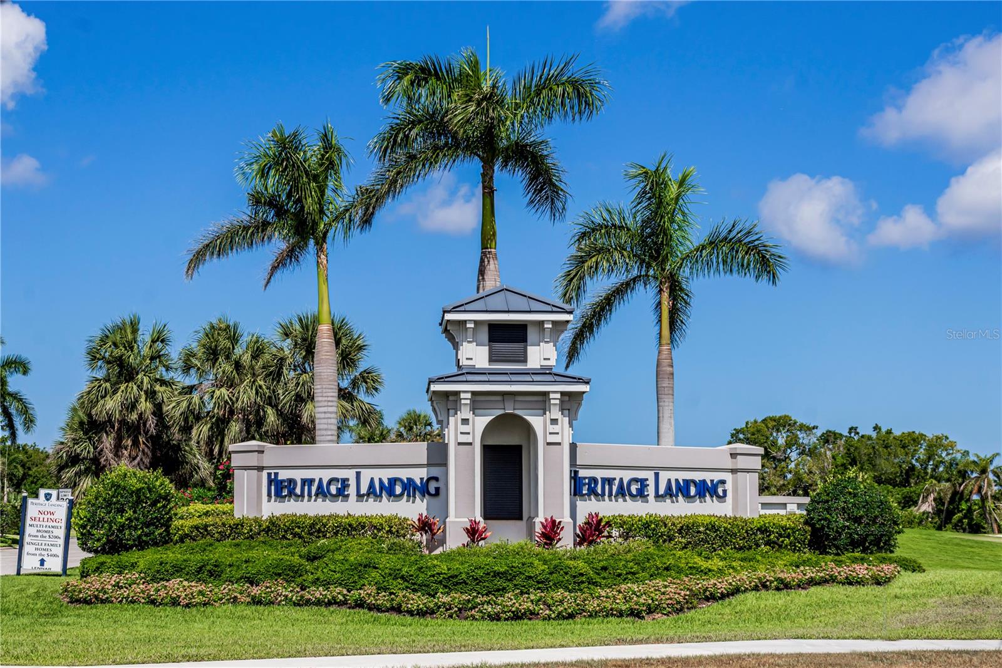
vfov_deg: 26.5
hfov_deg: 38.9
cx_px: 501
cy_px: 334
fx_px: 1419
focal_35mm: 51
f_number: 9
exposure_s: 1/320
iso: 100
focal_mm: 34
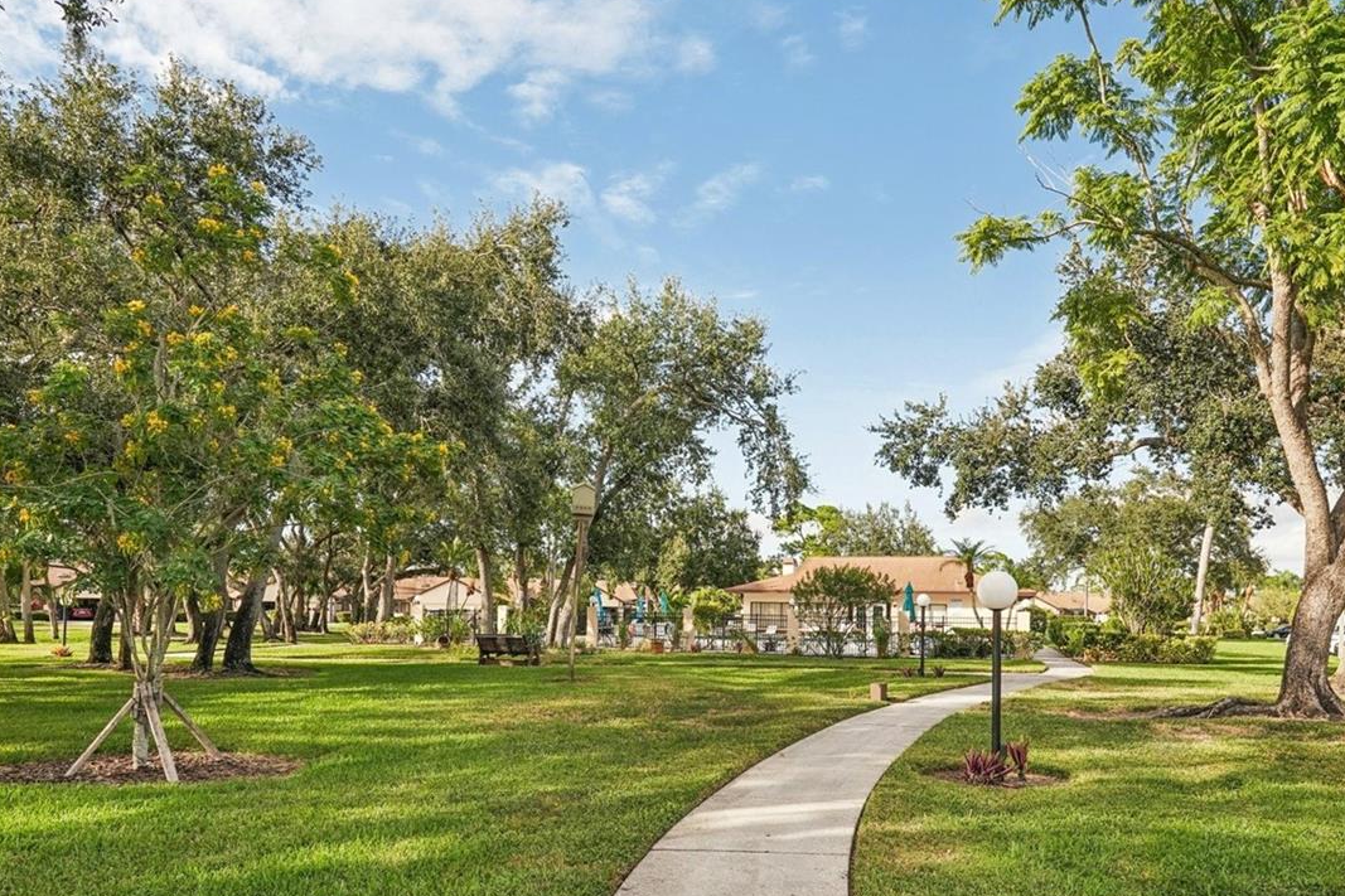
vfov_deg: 52.2
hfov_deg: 73.7
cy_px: 594
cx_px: 702
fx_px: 896
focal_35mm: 24
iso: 400
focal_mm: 16
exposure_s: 1/400
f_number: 8
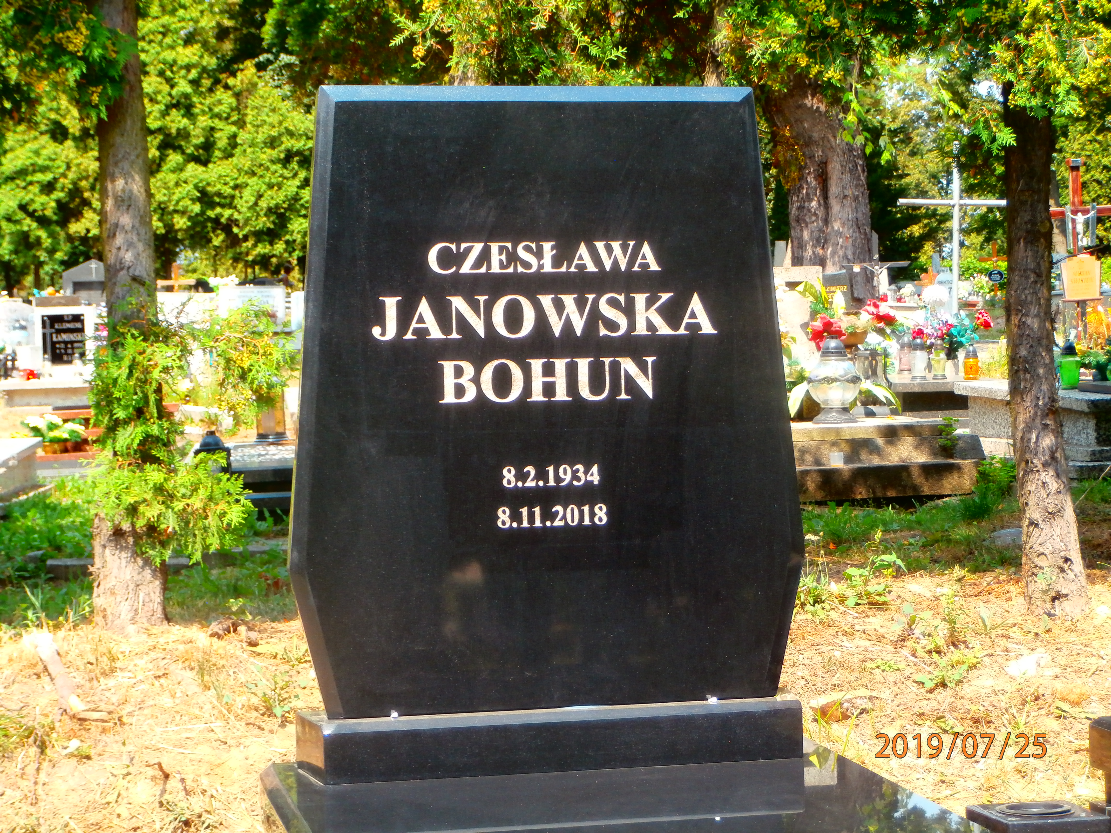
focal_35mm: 68
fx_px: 2182
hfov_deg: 28.6
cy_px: 416
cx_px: 556
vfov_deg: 21.6
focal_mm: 12.1
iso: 100
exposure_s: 1/160
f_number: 4.7
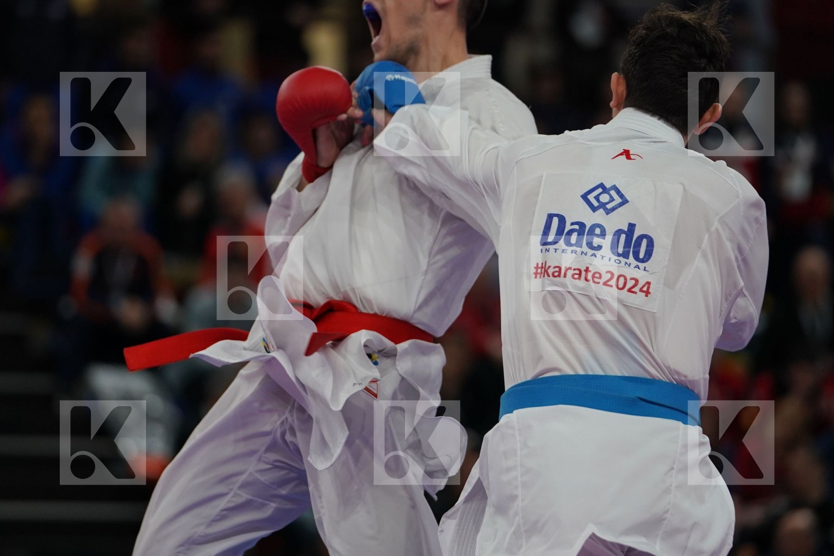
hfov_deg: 7.5
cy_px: 278
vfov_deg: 5.0
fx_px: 6393
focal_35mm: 276
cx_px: 417
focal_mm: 184
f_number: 2.8
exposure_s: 1/1000
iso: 1250
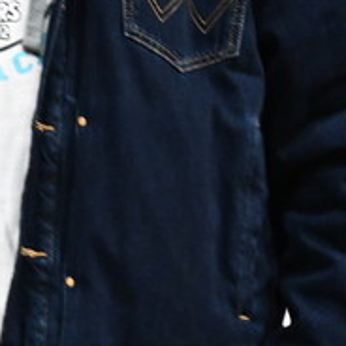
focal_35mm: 1038
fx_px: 11738
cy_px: -31
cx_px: -545
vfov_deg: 1.7
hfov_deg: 1.7
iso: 2000
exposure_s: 1/125
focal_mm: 150
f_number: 6.3
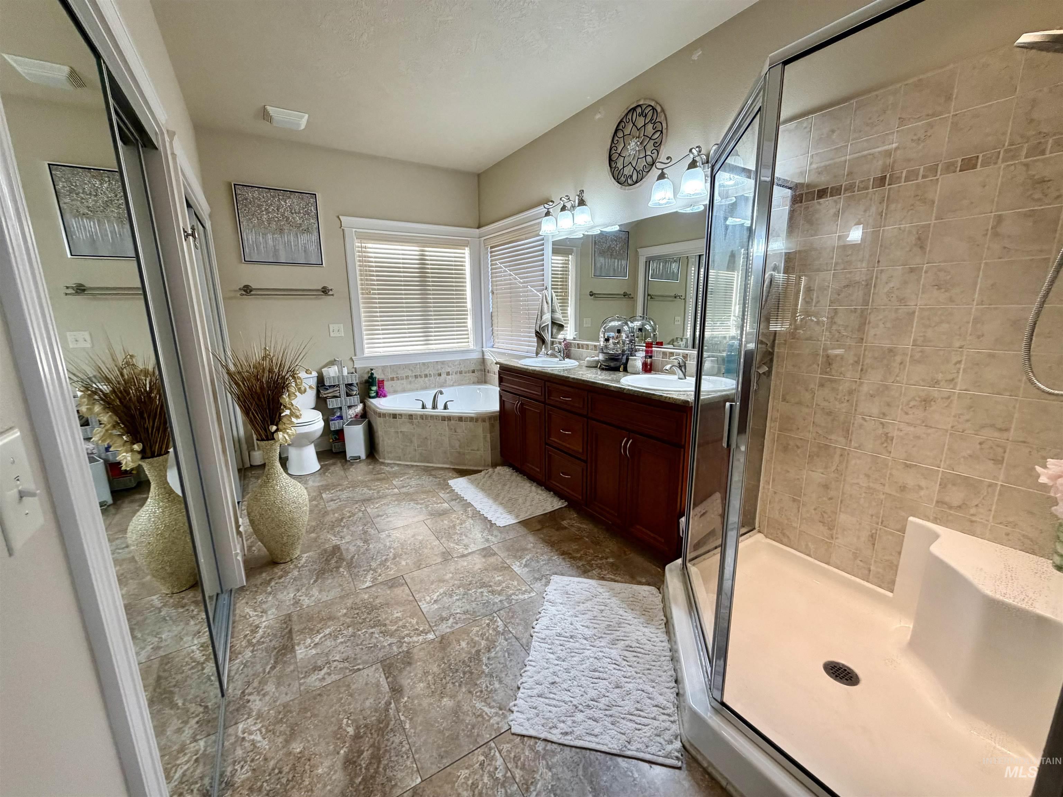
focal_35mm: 14
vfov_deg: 85.7
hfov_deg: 102.1
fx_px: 430
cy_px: 398
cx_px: 532
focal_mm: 2.22
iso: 250
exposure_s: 1/120
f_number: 2.2
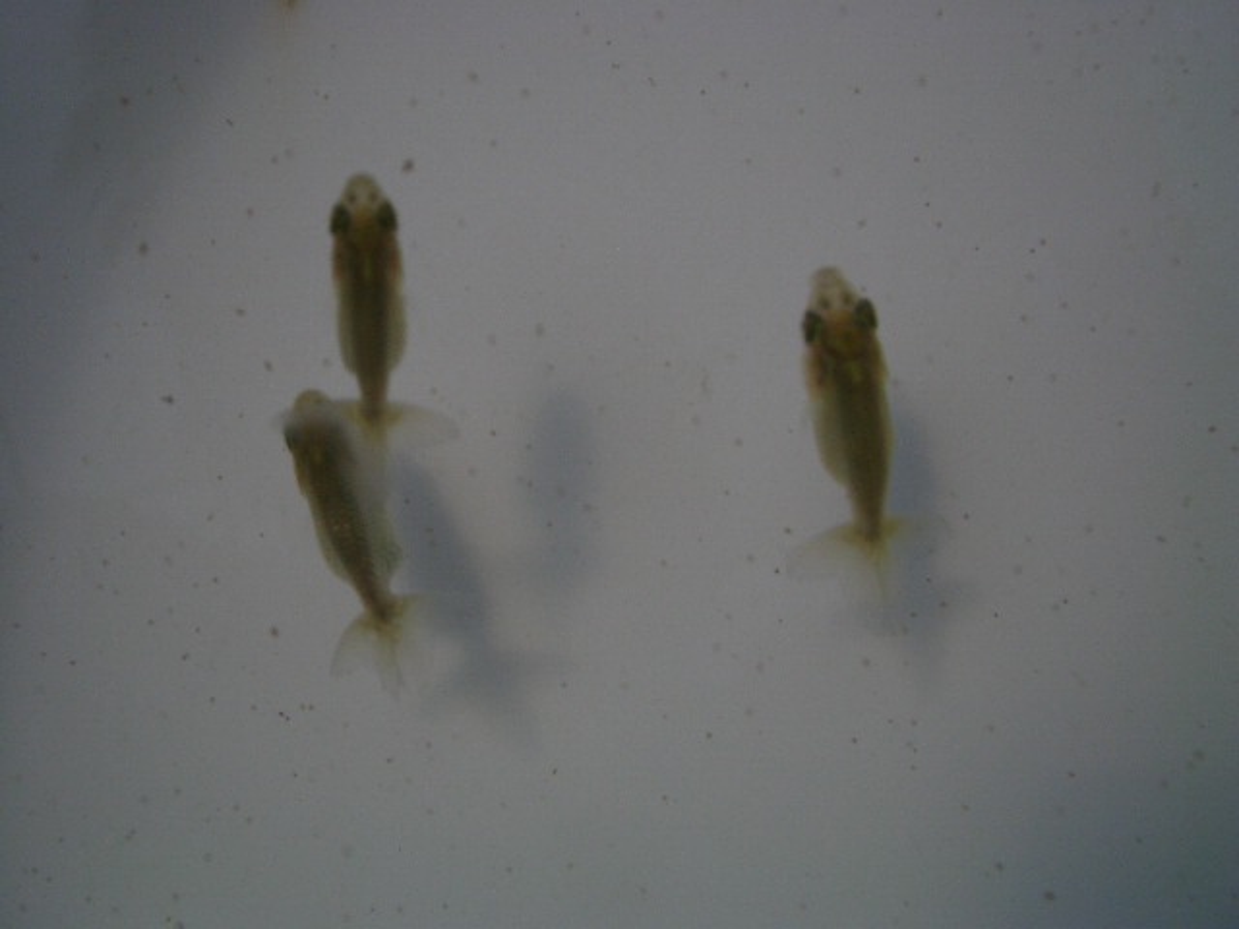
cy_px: 464
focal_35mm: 35
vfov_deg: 40.7
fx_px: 1253
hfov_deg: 52.6
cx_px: 620
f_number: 4.3
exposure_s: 1/2000
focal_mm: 5.8
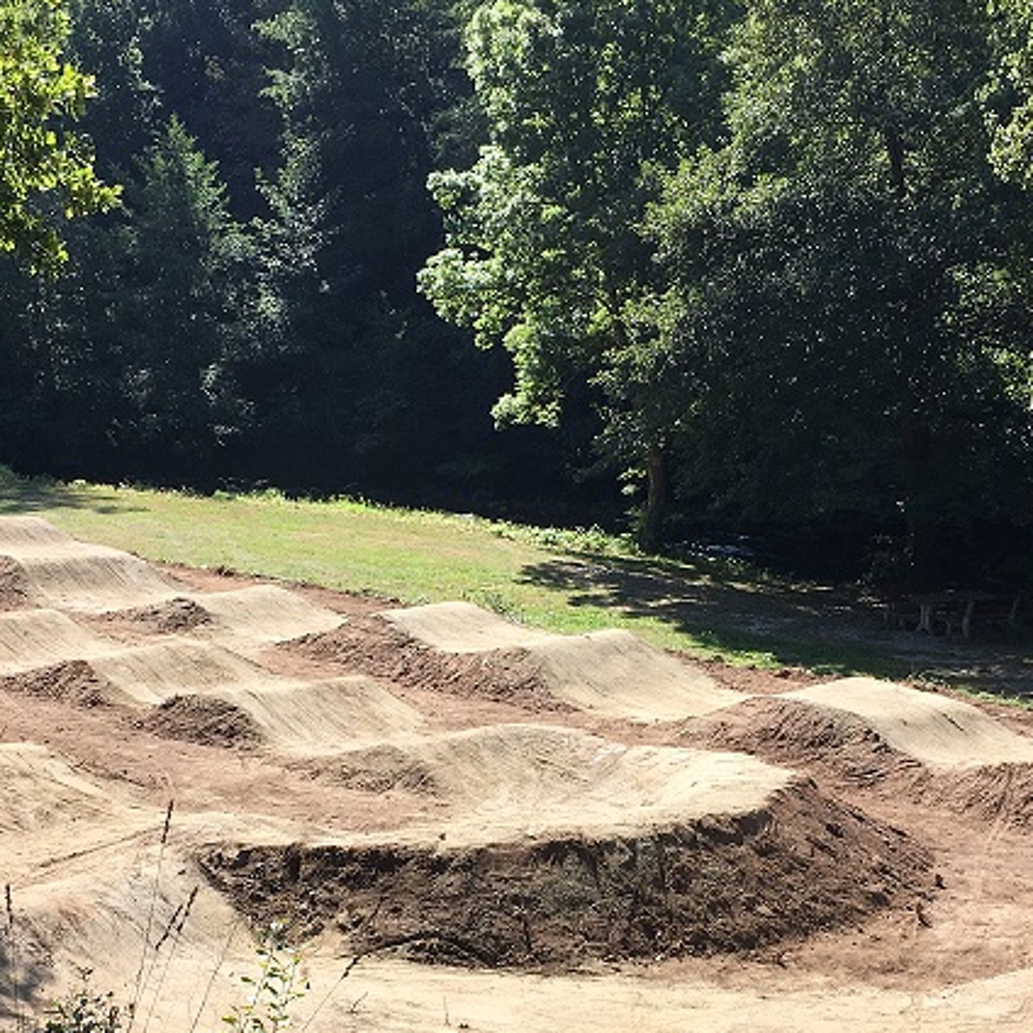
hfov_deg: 28.2
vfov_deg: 27.8
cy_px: 748
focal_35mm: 61
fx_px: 2059
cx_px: 495
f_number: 2.2
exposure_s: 1/739
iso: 25
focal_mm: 4.15
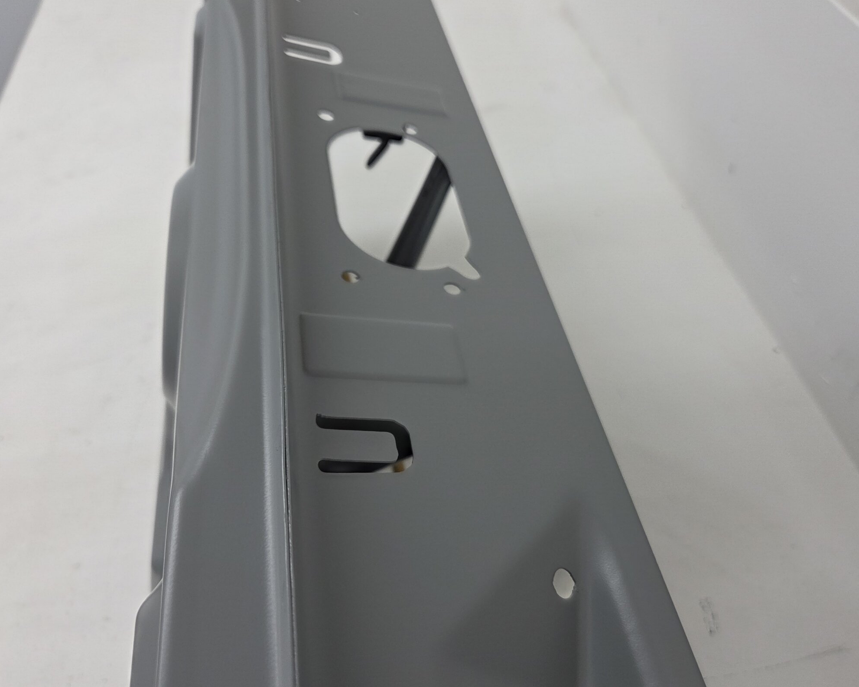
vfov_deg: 50.0
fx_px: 737
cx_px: 450
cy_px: 350
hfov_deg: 60.4
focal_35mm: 29
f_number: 1.8
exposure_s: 1/120
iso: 64
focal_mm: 5.4
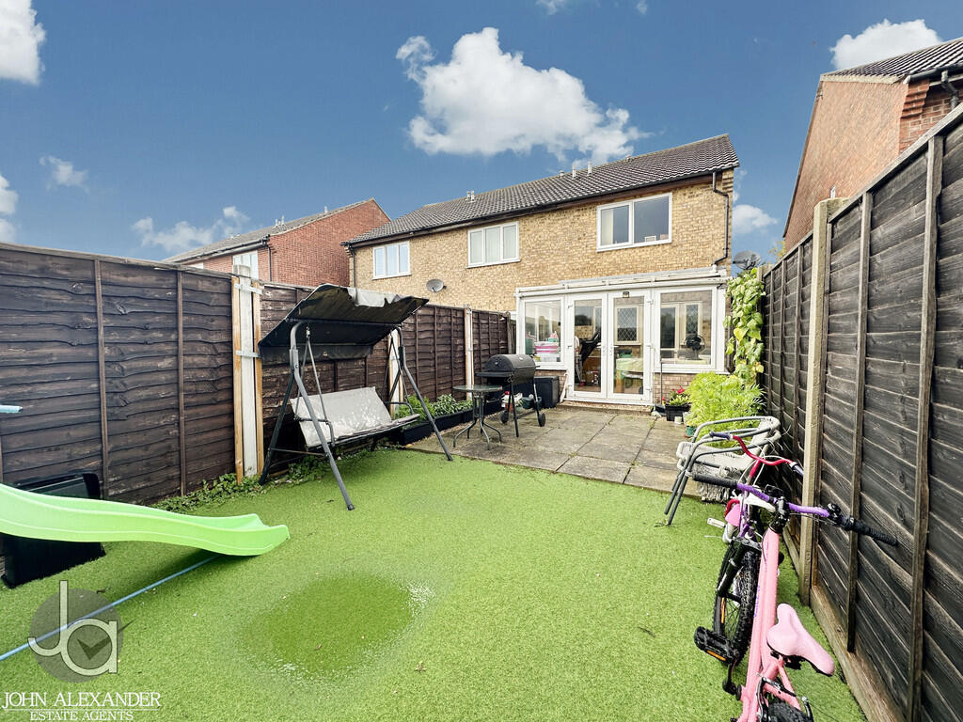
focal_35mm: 14
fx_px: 389
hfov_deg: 102.1
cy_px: 361
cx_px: 482
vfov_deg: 85.7
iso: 40
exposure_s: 1/385
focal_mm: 2.22
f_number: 2.2
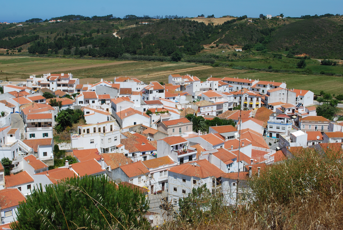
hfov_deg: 41.1
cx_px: 172
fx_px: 458
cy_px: 115
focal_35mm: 48
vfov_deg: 28.2
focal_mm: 32
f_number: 9
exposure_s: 1/320
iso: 100
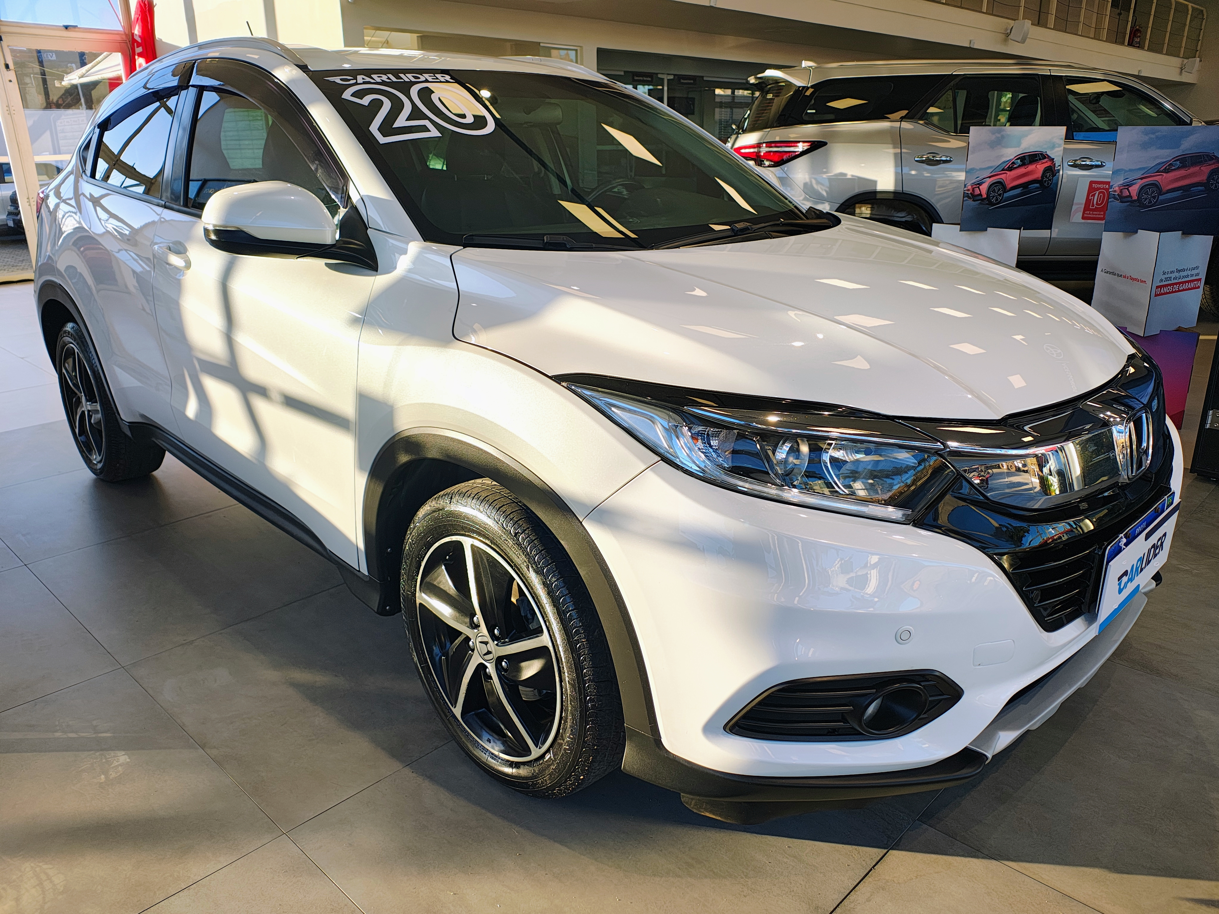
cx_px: 610
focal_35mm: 25
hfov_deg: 69.4
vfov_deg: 54.9
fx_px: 880
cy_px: 457
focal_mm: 5.89
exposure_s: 1/256
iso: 100
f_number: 1.4
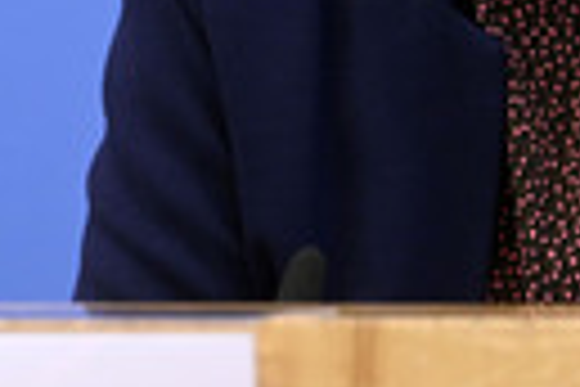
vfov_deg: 4.0
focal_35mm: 343
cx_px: 470
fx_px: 5526
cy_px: -144
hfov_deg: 6.0
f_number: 6.3
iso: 4000
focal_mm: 98
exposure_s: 1/500
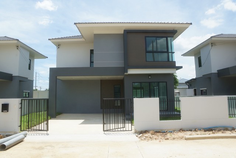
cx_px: 118
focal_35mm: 24
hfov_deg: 73.7
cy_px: 79
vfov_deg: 53.2
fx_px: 157
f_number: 8
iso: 400
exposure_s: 1/800
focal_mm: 16
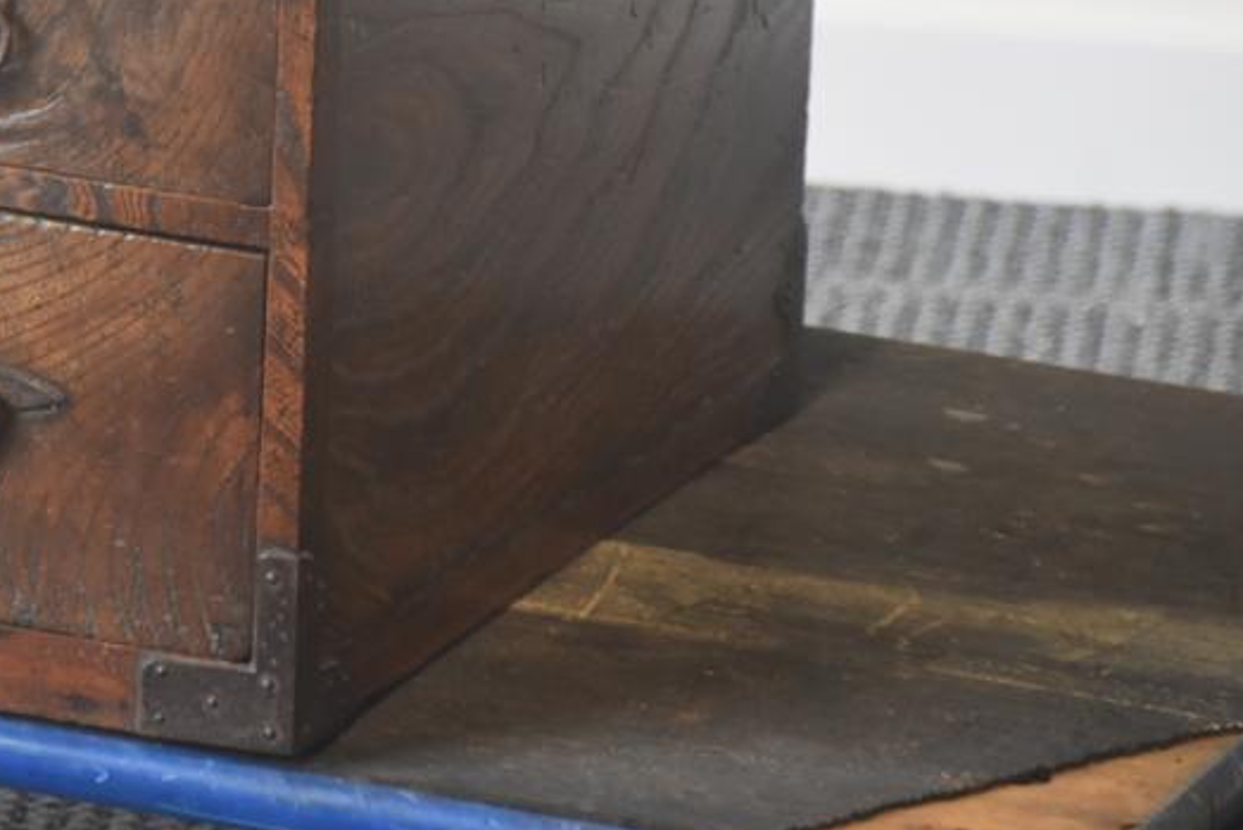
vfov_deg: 2.9
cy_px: -1
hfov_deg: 4.3
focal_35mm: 482
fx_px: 16647
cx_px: 119
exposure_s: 1/125
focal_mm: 155
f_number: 6
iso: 1250
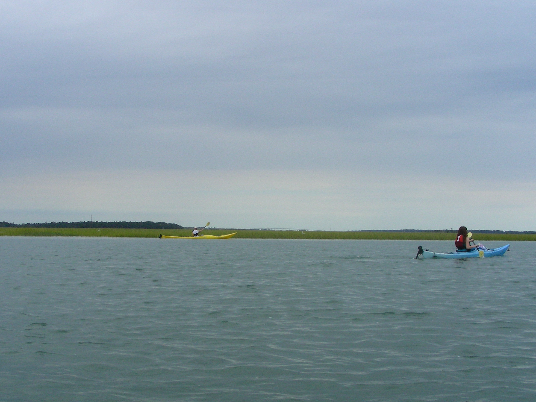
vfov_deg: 31.5
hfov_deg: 41.1
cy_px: 235
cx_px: 221
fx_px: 712
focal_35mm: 46
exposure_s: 1/452
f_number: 5.6
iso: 50
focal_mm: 6.3
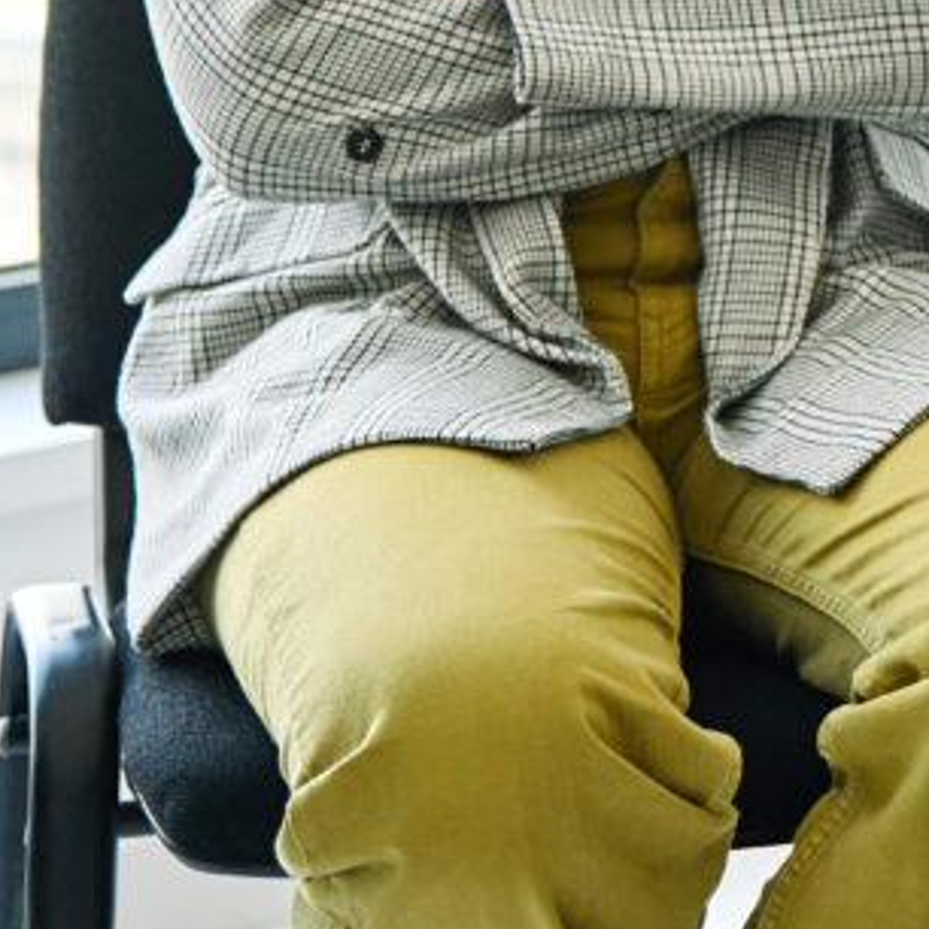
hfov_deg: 7.3
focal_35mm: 222
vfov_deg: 7.7
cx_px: 2301
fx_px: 6741
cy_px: -533
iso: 250
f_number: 2.8
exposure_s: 1/320
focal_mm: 50
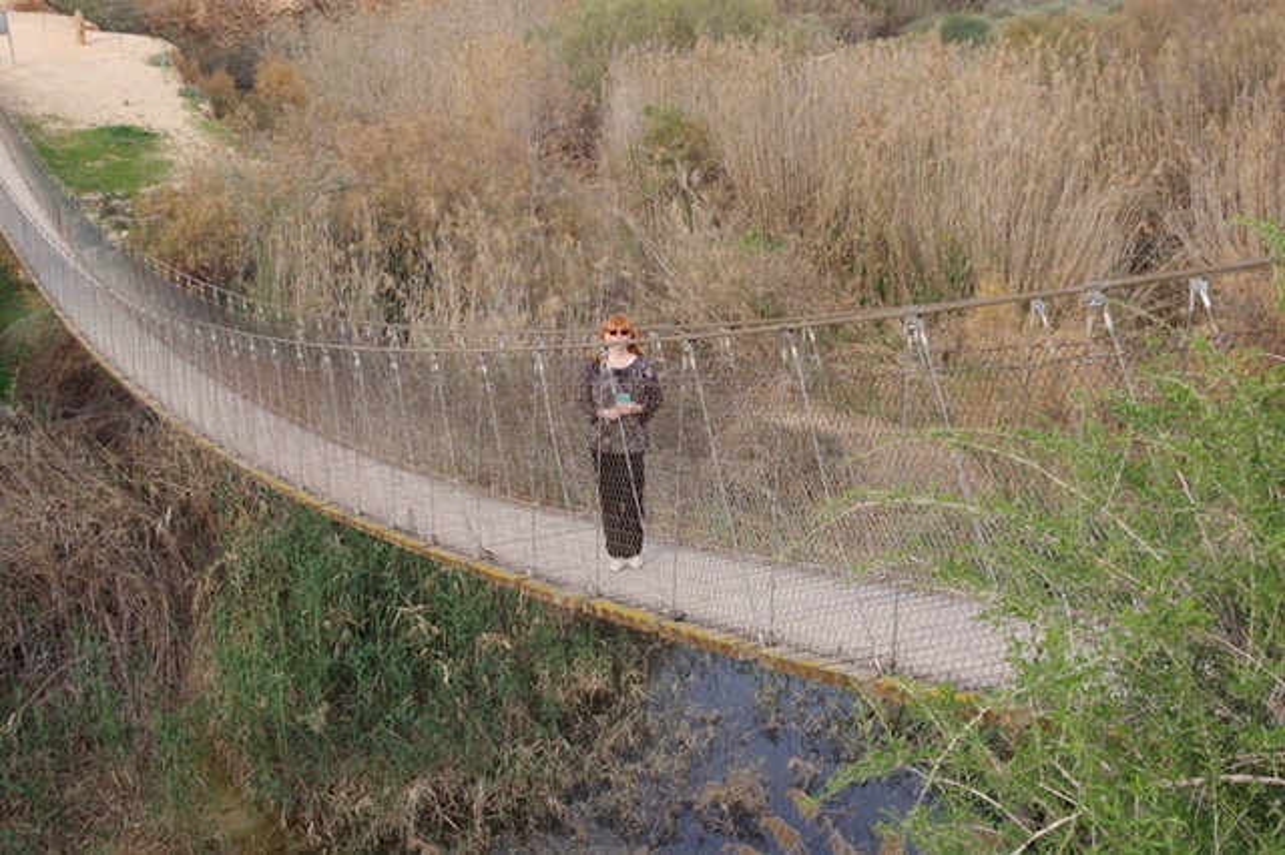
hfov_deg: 33.4
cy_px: 428
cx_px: 642
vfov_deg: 22.6
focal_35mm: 60
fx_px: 2140
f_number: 11
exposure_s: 1/80
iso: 200
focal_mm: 40
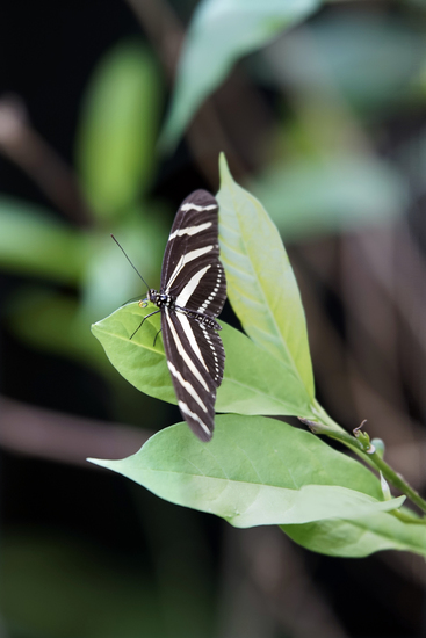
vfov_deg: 6.9
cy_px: 319
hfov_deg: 4.6
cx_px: 213
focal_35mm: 300
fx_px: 5321
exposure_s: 1/640
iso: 800
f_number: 2.8
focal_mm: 200
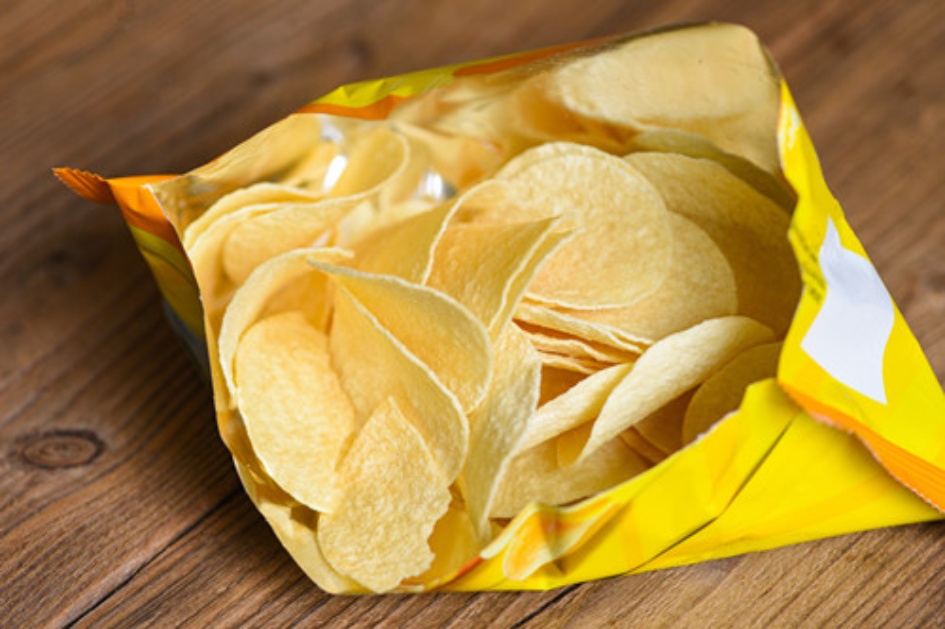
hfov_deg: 19.5
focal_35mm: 105
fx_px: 2755
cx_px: 472
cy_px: 314
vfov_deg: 13.0
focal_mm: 105
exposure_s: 1/640
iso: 400
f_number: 5.6
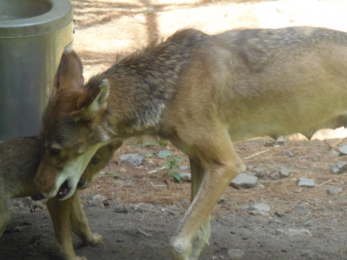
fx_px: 3268
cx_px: 174
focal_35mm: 326
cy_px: 130
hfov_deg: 6.1
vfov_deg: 4.6
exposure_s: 1/80
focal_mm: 60.4
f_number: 5
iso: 400
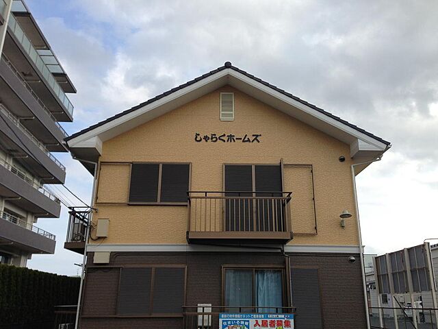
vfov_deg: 42.9
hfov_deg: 55.4
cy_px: 164
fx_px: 418
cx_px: 219
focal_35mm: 33
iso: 50
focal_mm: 4.13
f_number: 2.4
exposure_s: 1/763
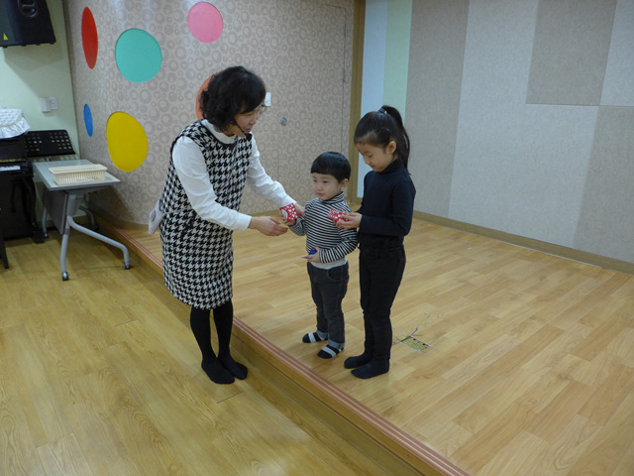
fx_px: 440
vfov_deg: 56.8
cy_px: 238
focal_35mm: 24
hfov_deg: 71.6
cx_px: 317
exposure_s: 1/250
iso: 400
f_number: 1.4
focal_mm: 4.7
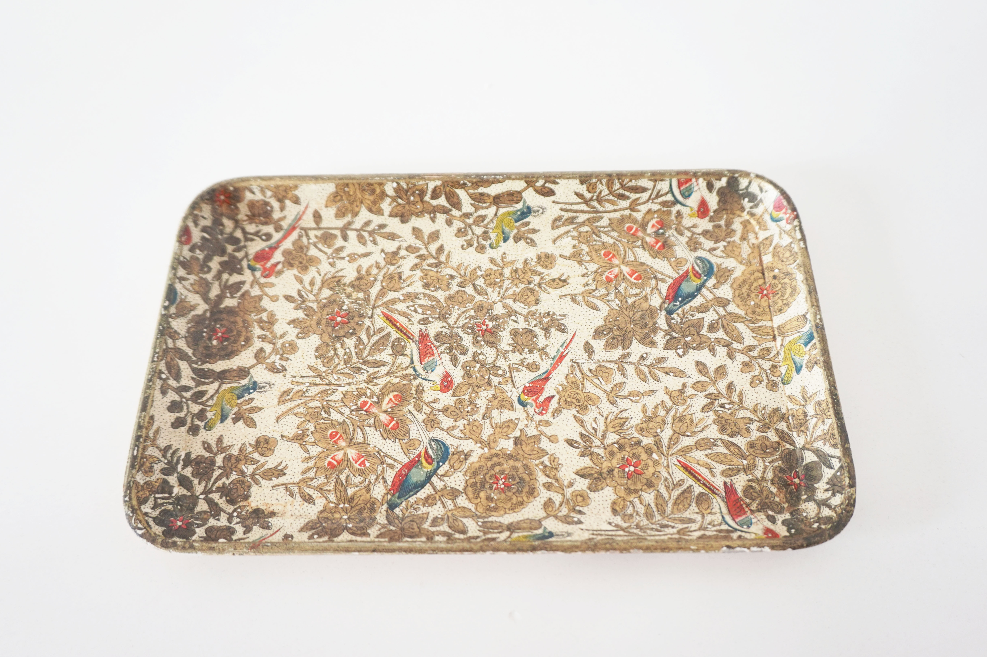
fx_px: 822
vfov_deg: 43.6
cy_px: 328
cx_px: 494
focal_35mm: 30
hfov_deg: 62.0
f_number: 4
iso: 250
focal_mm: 20
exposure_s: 1/60
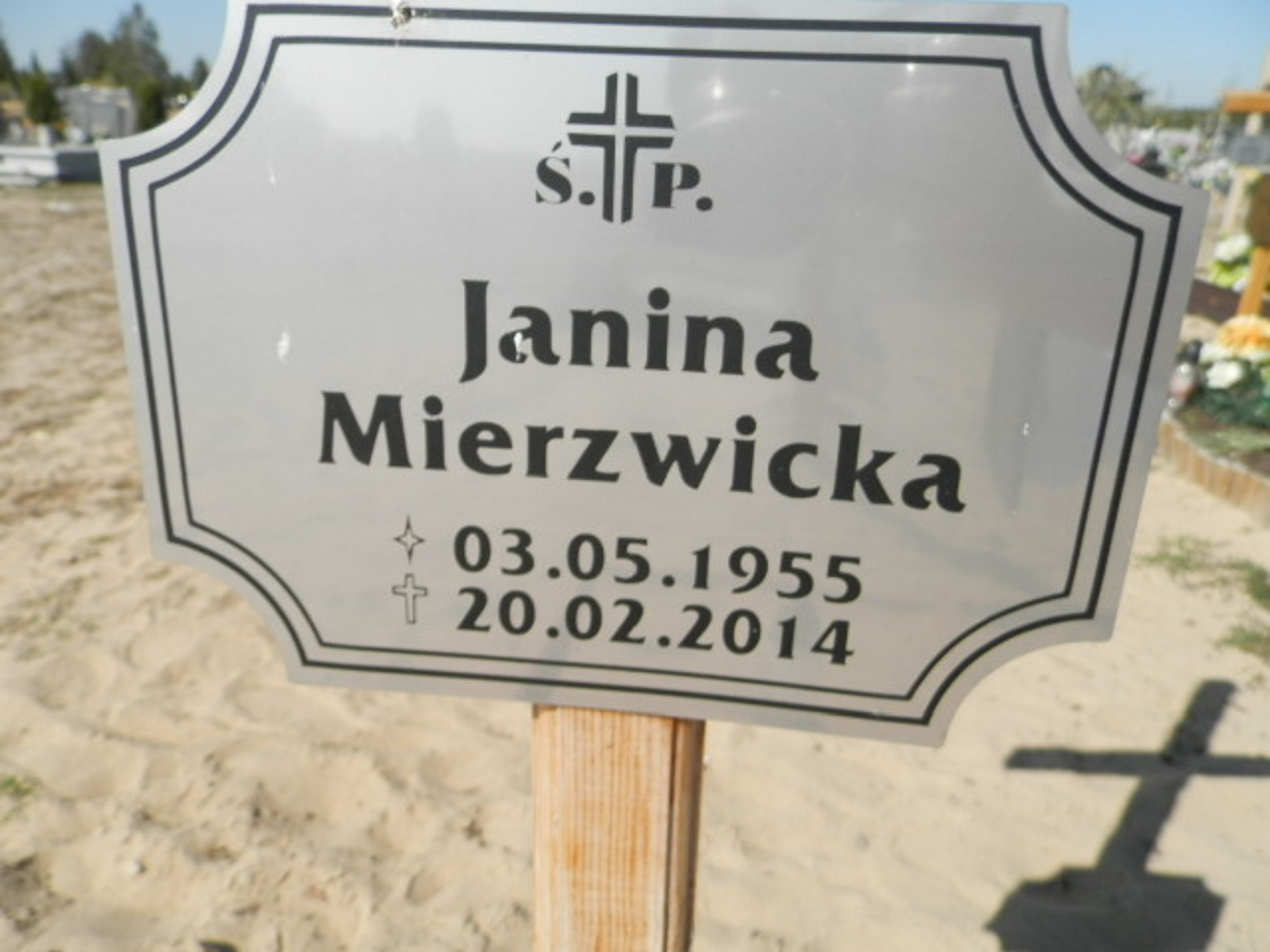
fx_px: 917
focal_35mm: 25
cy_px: 476
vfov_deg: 54.9
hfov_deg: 69.4
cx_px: 635
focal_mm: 4.5
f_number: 8.7
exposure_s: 1/250
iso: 100
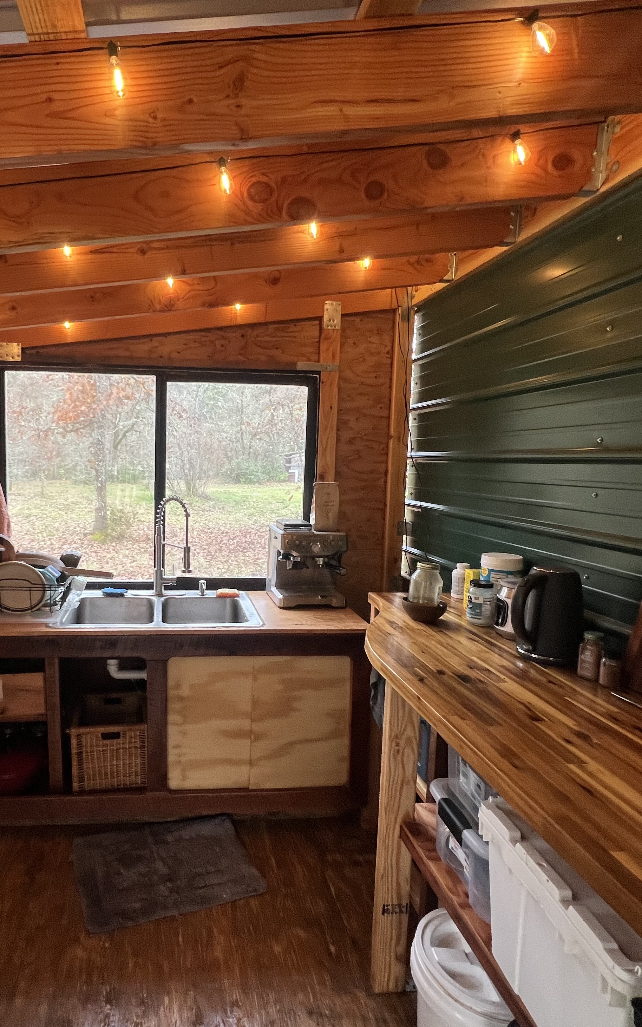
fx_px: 532
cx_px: 207
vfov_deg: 88.0
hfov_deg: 60.5
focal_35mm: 19
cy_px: 528
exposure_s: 1/99
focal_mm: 1.57
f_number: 1.8
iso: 125
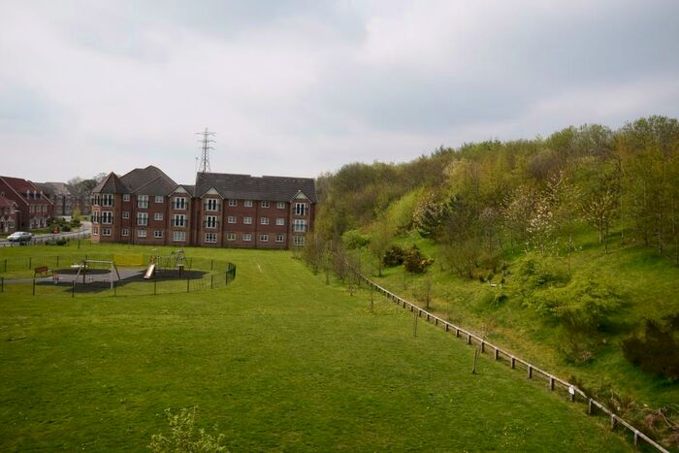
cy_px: 226
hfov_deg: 61.9
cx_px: 340
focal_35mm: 30
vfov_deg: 43.6
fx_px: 566
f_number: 11
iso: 400
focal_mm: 20
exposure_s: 1/500
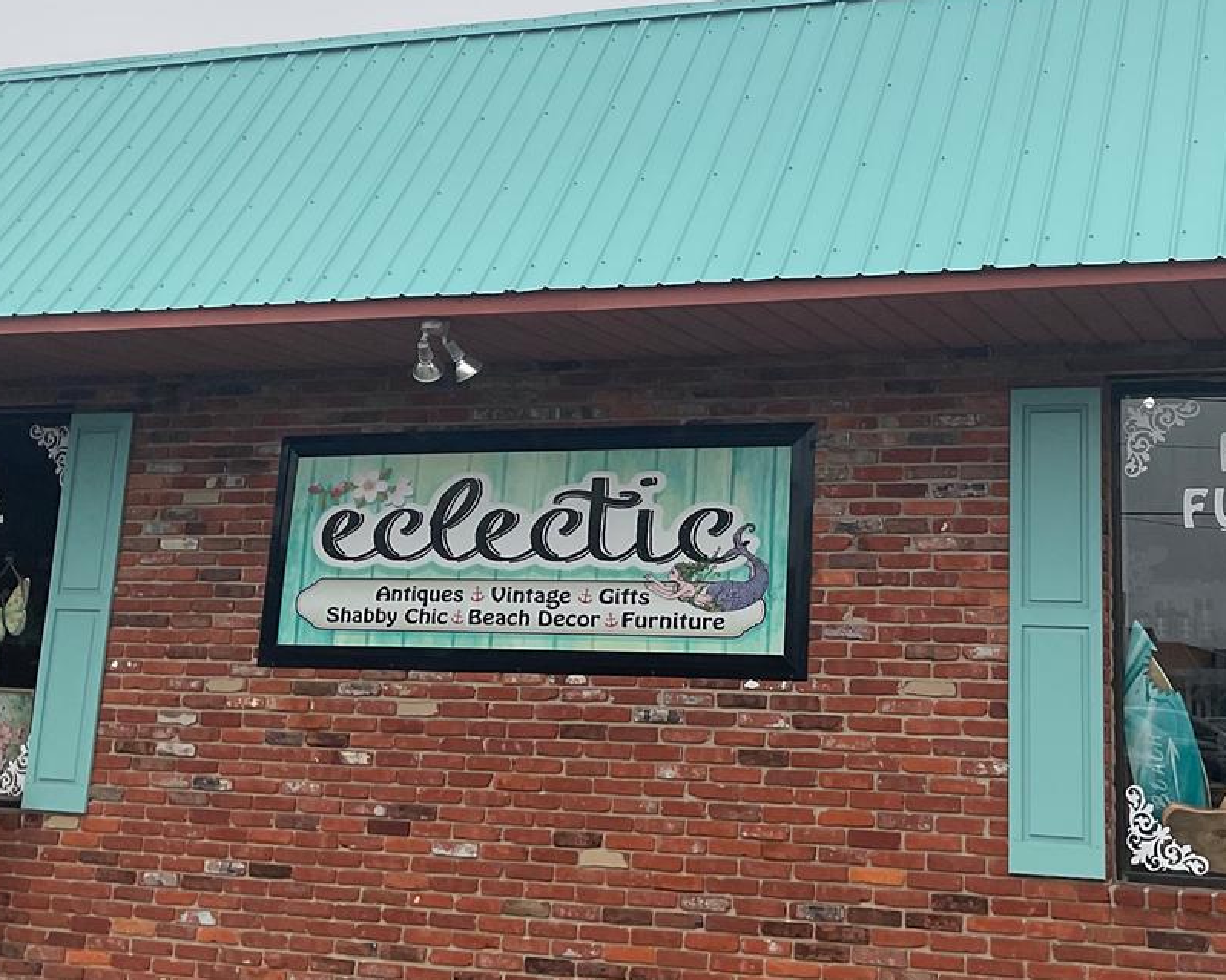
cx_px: 793
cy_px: 273
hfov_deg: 36.4
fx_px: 1850
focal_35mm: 51
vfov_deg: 29.3
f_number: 1.8
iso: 16
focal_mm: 3
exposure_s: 1/3788
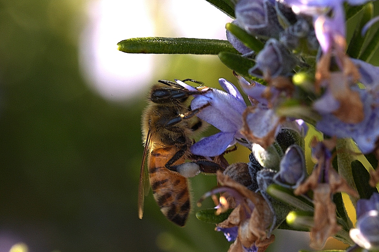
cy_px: 146
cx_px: 189
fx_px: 1537
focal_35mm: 146
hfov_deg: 14.1
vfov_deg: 9.4
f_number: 13
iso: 100
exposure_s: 1/100
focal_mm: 105
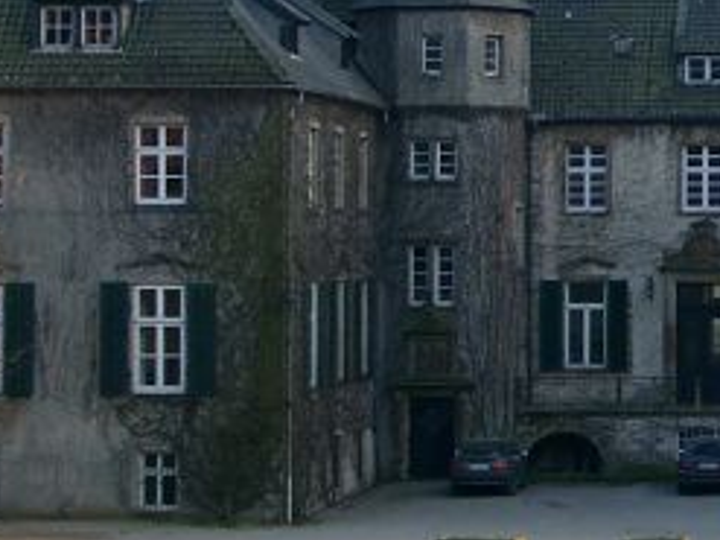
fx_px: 3576
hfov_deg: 11.3
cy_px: 76
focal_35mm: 172
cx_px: 819
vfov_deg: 8.6
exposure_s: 1/97.1
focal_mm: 11.05
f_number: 4
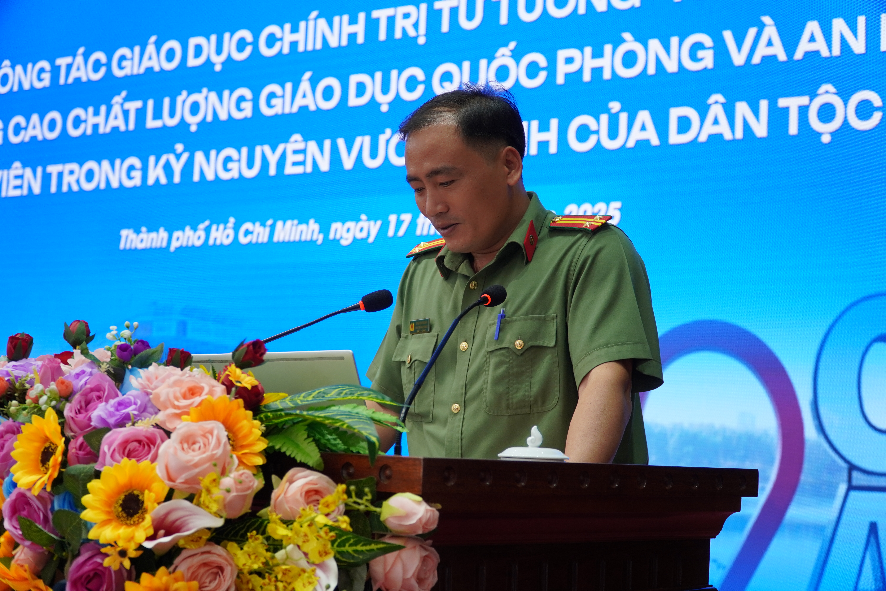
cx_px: 443
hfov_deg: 36.9
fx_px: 1329
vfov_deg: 25.1
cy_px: 296
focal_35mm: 54
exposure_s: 1/50
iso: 320
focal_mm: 36
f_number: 4
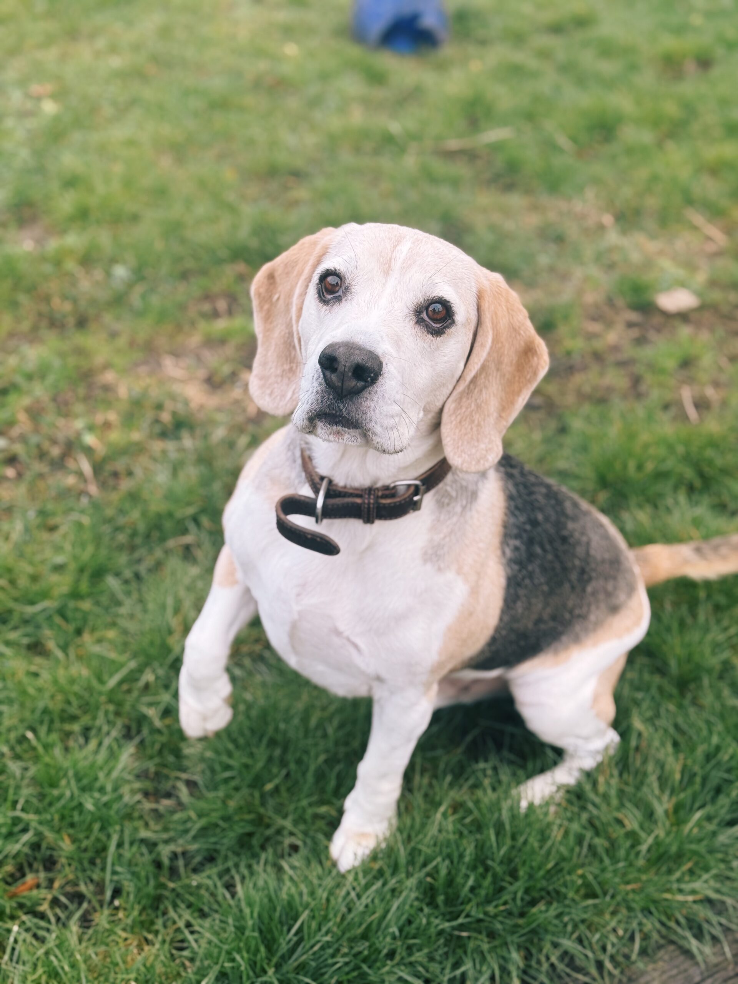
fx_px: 1364
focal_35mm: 48
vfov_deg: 39.7
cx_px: 369
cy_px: 492
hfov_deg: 30.3
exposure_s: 1/507
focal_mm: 6.76
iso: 64
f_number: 1.78
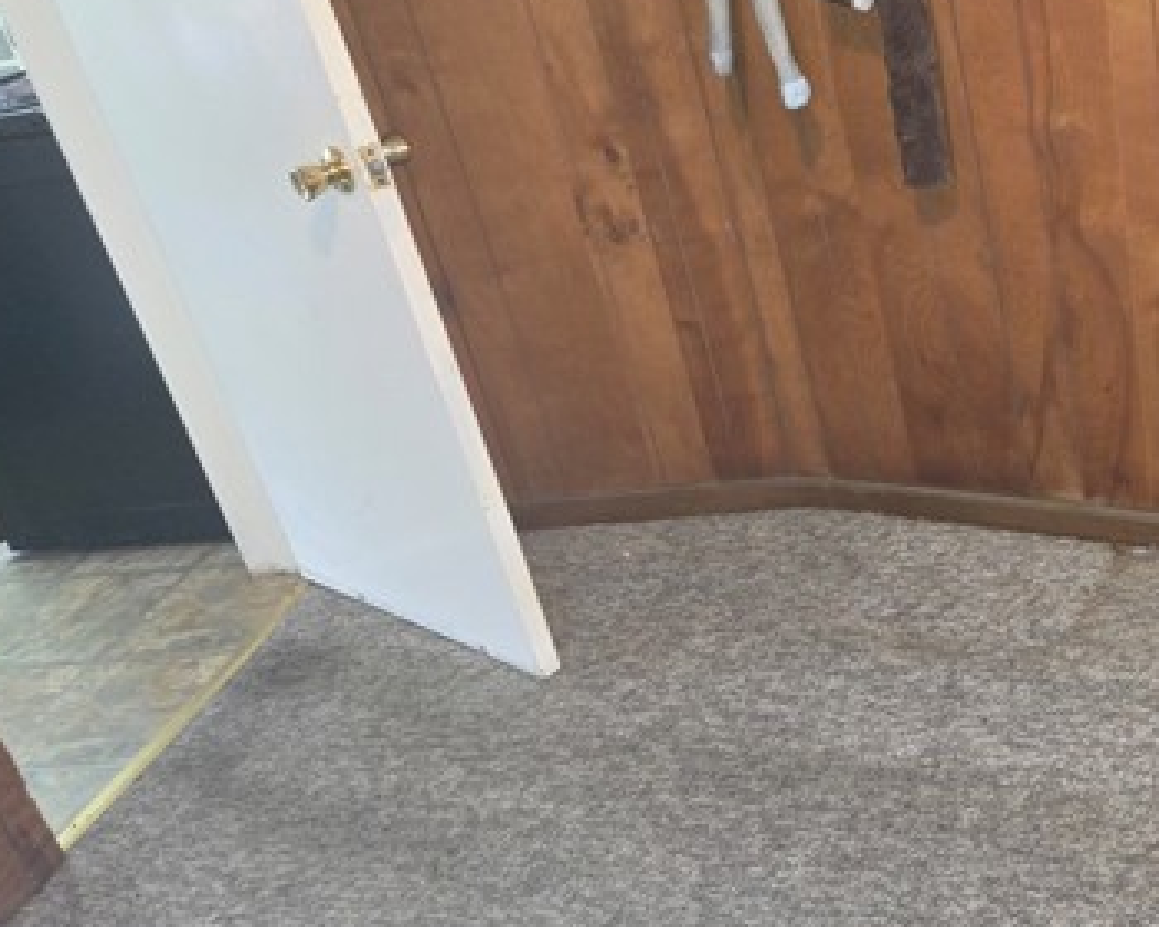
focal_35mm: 41
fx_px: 1406
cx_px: 907
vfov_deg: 36.4
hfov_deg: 43.0
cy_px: 374
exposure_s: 1/15
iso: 125
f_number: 1.8
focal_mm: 5.4
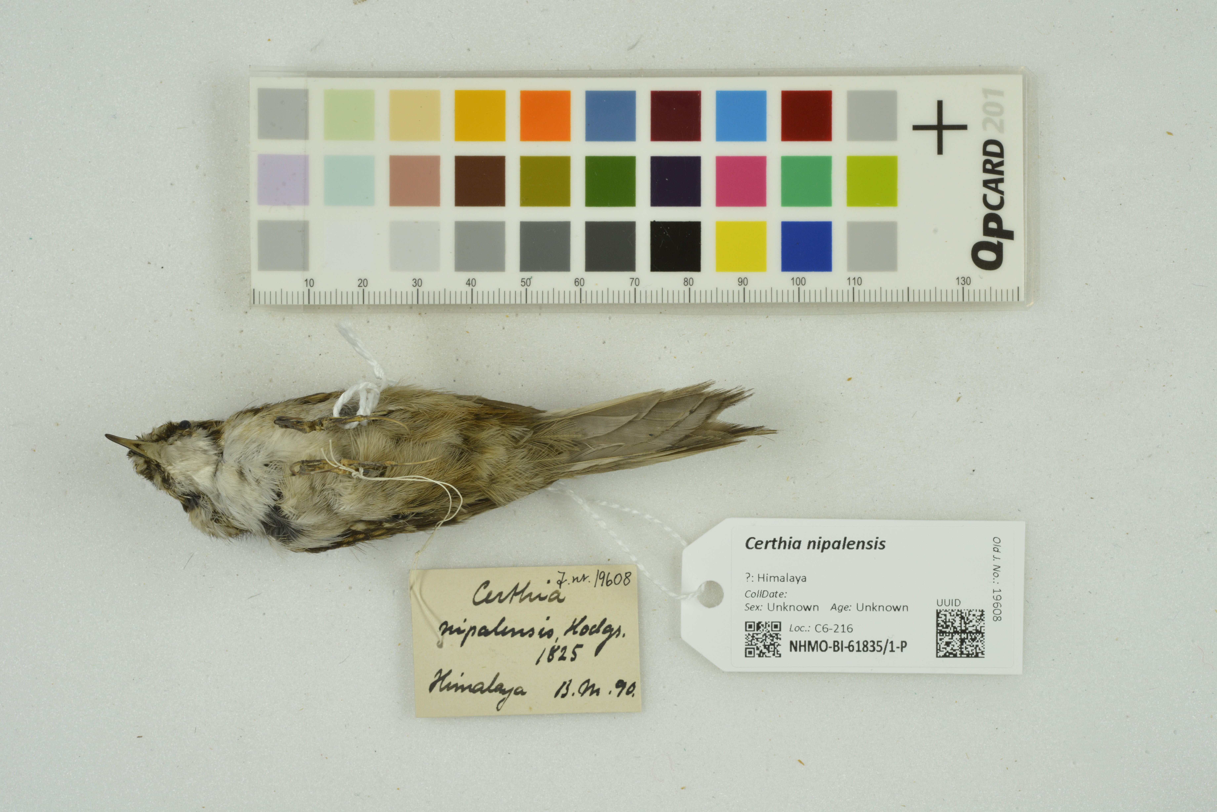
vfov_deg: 22.6
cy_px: 406
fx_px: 2029
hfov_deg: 33.4
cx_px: 608
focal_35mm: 60
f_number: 16
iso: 800
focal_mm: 60
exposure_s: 1/125
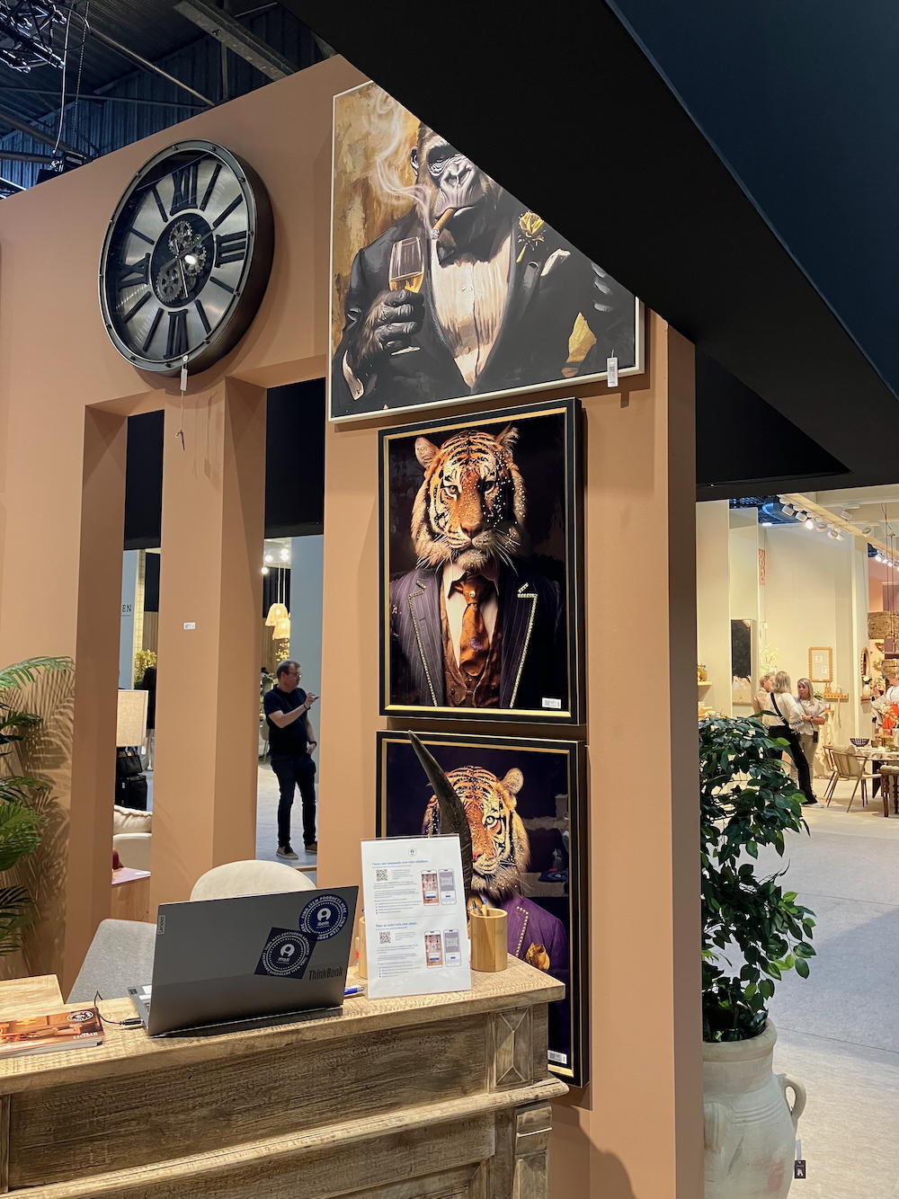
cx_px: 450
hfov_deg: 49.7
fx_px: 970
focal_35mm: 28
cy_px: 600
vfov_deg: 63.5
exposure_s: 1/50
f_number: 1.8
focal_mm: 3.99
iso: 100
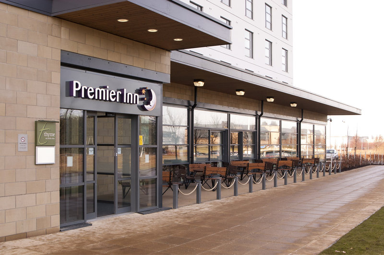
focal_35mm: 42
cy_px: 128
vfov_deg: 31.8
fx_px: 448
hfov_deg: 46.4
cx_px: 192
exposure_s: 1/125
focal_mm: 28
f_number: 7.1
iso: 200
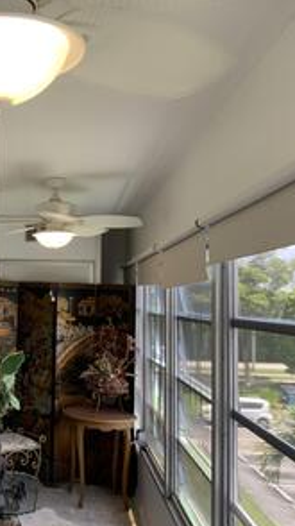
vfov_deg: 47.4
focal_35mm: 43
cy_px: 265
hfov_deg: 25.5
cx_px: -34
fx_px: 599
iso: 50
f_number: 1.8
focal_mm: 3
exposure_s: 1/120
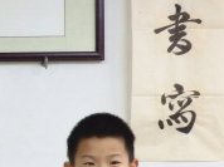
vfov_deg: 10.7
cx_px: -79
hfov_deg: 14.0
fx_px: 872
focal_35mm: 135
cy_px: 208
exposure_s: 1/60
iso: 800
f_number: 4
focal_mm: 8.9
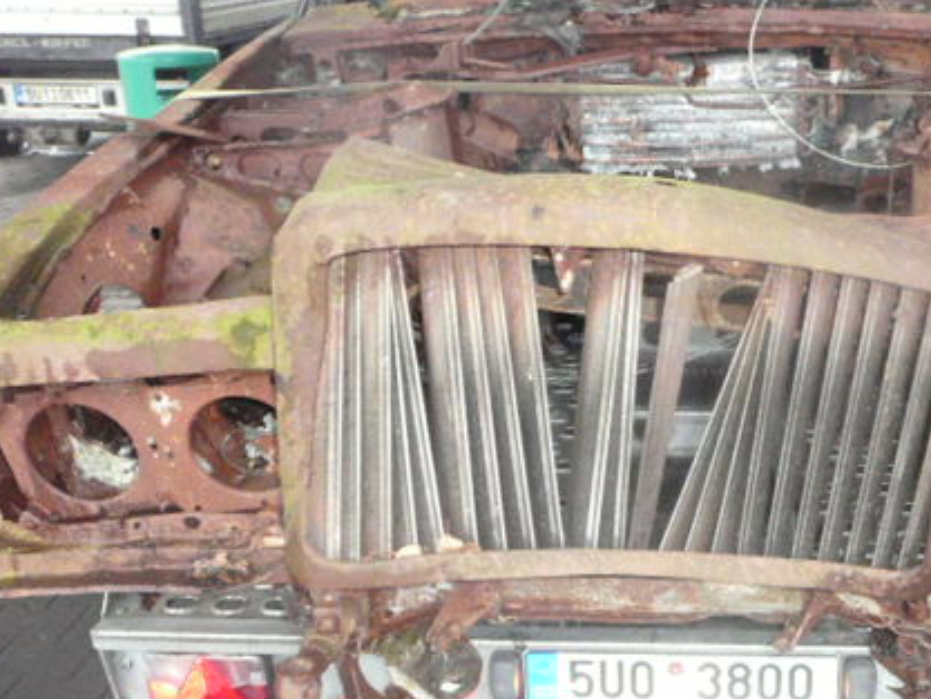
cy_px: 440
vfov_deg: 33.4
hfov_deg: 42.9
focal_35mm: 43
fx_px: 1157
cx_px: 656
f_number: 3.3
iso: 400
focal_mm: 4.6
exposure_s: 1/30
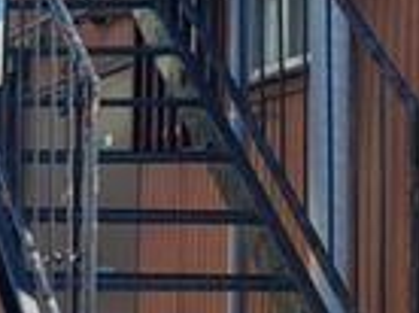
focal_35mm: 122
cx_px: -577
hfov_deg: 12.7
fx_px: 1474
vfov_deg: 11.9
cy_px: 336
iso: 40
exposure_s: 1/951
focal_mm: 5.23
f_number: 1.8
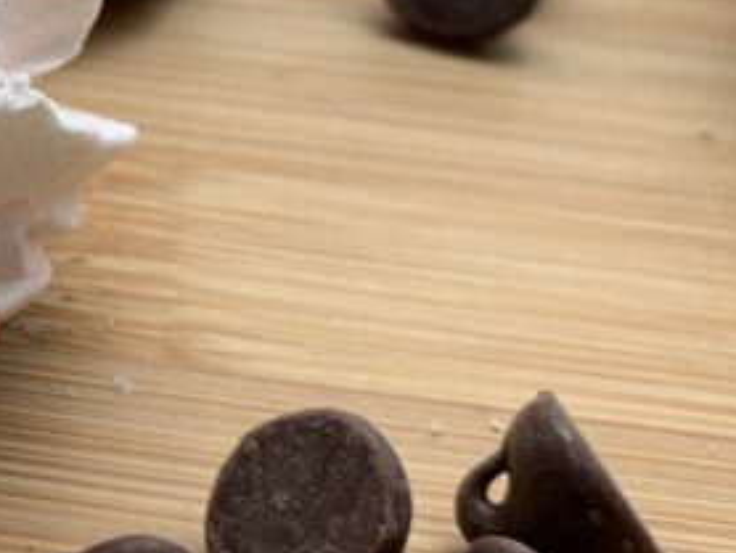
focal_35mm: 101
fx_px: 2149
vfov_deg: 14.5
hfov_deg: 17.5
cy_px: 26
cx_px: -363
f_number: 1.8
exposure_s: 1/148
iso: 25
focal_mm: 4.25
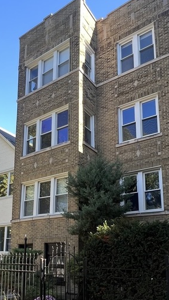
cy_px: 215
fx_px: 239
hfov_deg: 38.8
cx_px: 71
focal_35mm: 30
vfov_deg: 61.6
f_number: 1.8
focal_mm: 1.57
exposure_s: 1/99
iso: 40
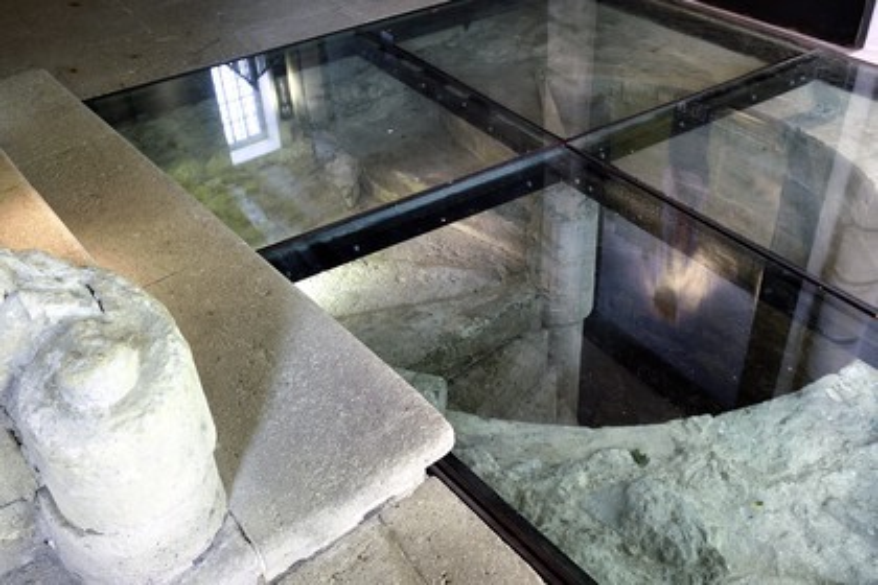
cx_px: 439
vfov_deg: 42.3
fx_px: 756
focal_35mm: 31
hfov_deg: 60.3
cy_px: 292
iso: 800
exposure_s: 1/15
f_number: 5.6
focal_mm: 31
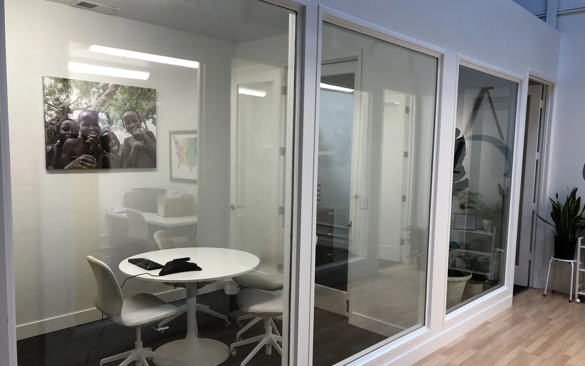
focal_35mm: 30
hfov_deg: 62.9
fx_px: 478
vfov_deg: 41.8
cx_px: 293
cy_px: 197
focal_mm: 3.99
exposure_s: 1/30
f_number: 1.8
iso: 25
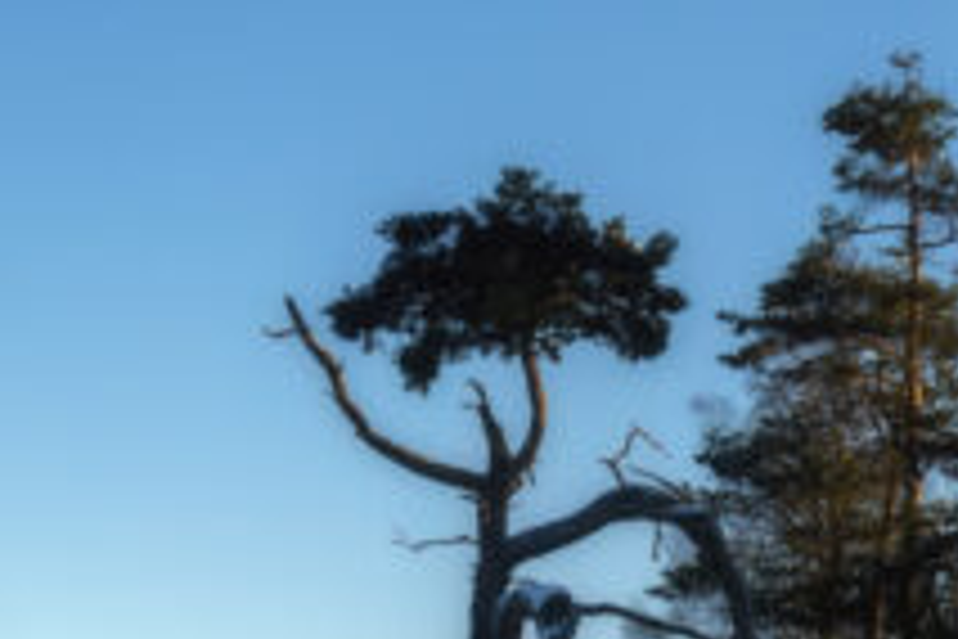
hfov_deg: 14.4
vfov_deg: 9.7
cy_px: 572
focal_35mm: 141
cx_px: 85
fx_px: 3752
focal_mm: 18.21
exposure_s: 1/400
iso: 320
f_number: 8
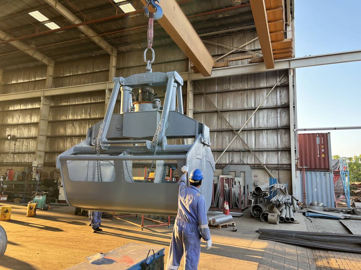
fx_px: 271
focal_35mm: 26
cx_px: 180
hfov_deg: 67.3
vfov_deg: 53.1
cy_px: 135
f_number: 1.5
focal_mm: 5.7
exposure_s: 1/206
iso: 50
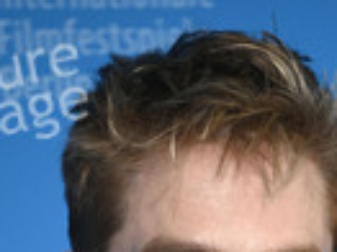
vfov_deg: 2.0
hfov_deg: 2.7
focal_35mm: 734
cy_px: 491
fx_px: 7139
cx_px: 237
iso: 1000
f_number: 5.6
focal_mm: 250
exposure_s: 1/250
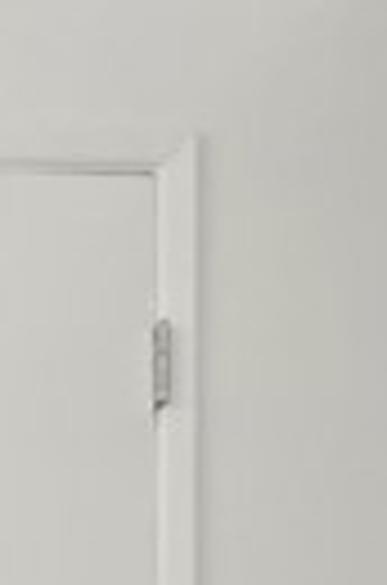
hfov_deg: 14.3
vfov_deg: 21.4
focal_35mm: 79
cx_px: -396
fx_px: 1281
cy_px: 886
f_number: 8
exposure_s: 1/30
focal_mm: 16
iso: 320
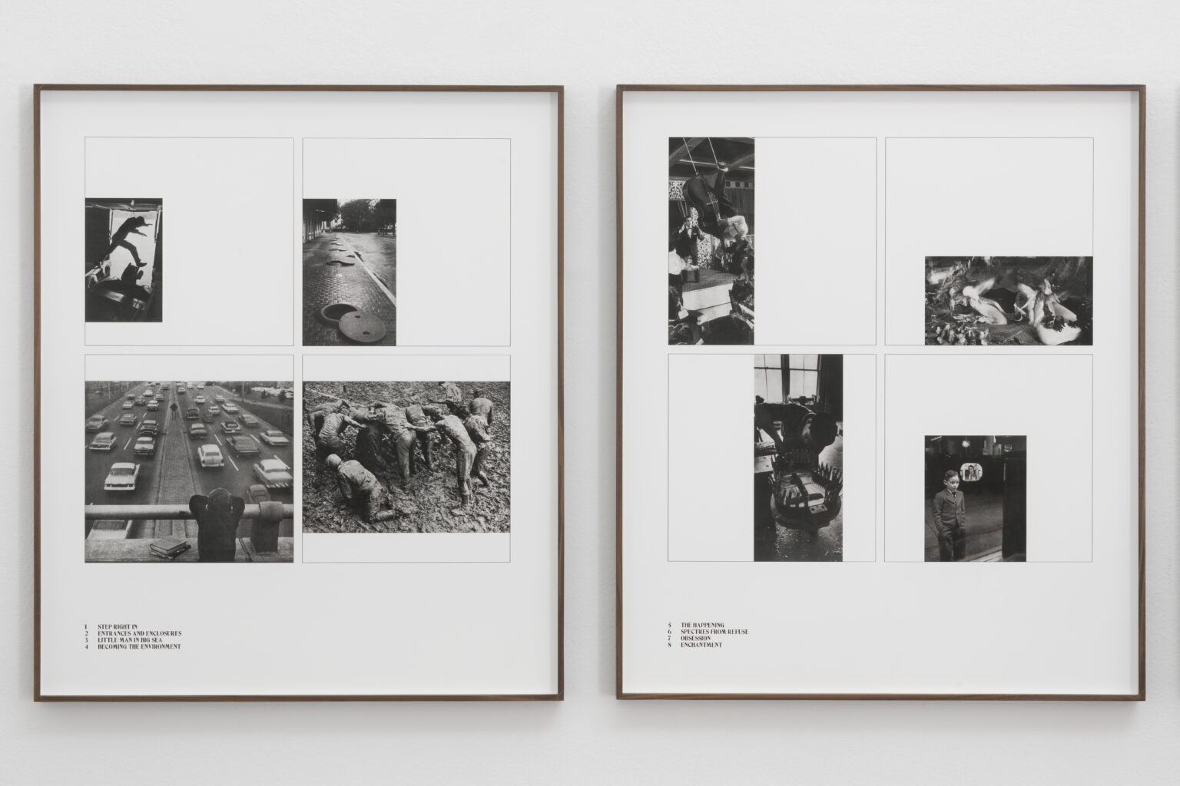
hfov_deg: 31.9
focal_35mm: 63
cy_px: 393
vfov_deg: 21.6
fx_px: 2065
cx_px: 590
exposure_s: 1.3
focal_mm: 63
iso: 64
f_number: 16
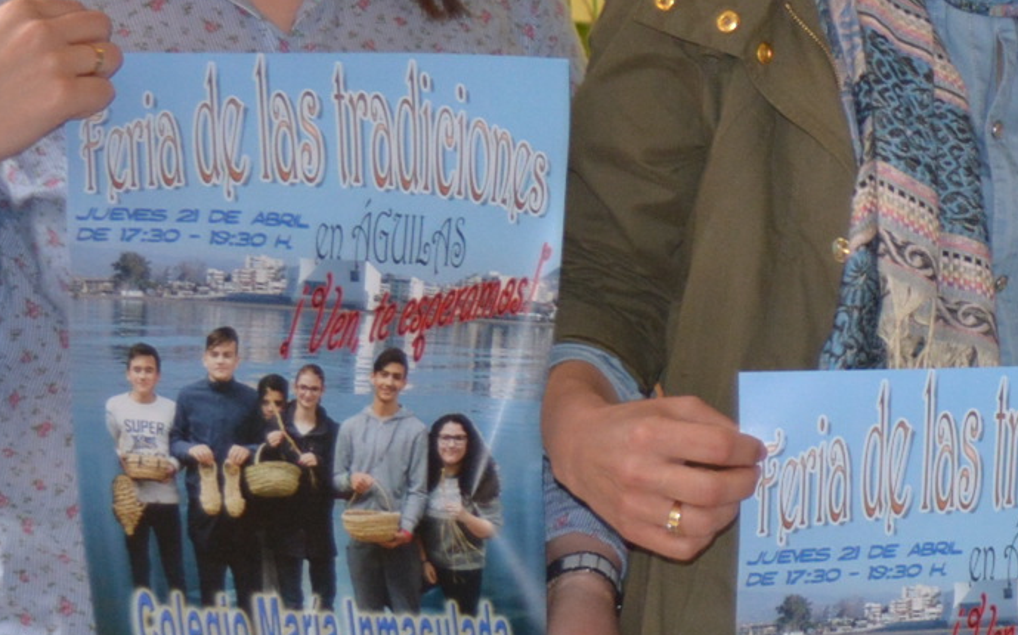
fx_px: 4610
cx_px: 1851
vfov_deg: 7.9
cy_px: 183
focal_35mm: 166
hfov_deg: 11.6
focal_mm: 25
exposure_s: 1/80
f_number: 4
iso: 400
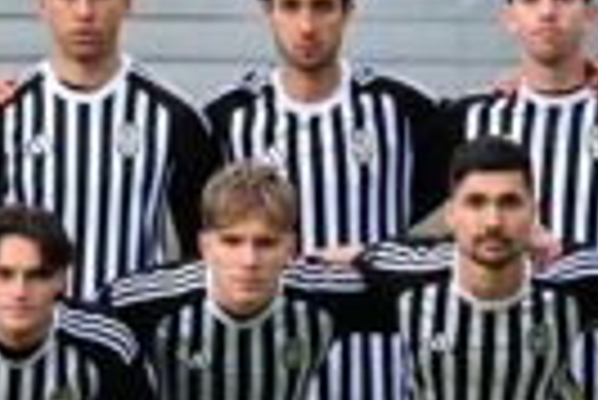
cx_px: 274
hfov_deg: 4.7
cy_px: 182
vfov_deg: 3.1
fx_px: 7350
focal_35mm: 442
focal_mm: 72
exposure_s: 1/250
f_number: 4.8
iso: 250
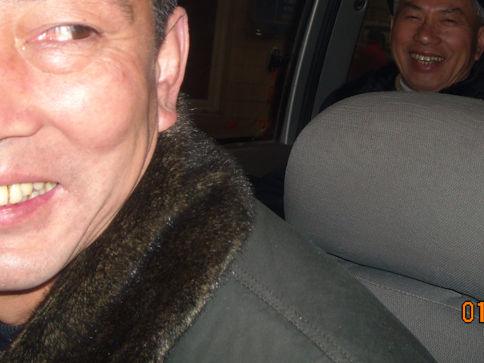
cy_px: 70
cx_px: 290
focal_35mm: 59
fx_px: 825
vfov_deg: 24.4
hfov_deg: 32.6
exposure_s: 1/60
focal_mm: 5.7
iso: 64
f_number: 2.8
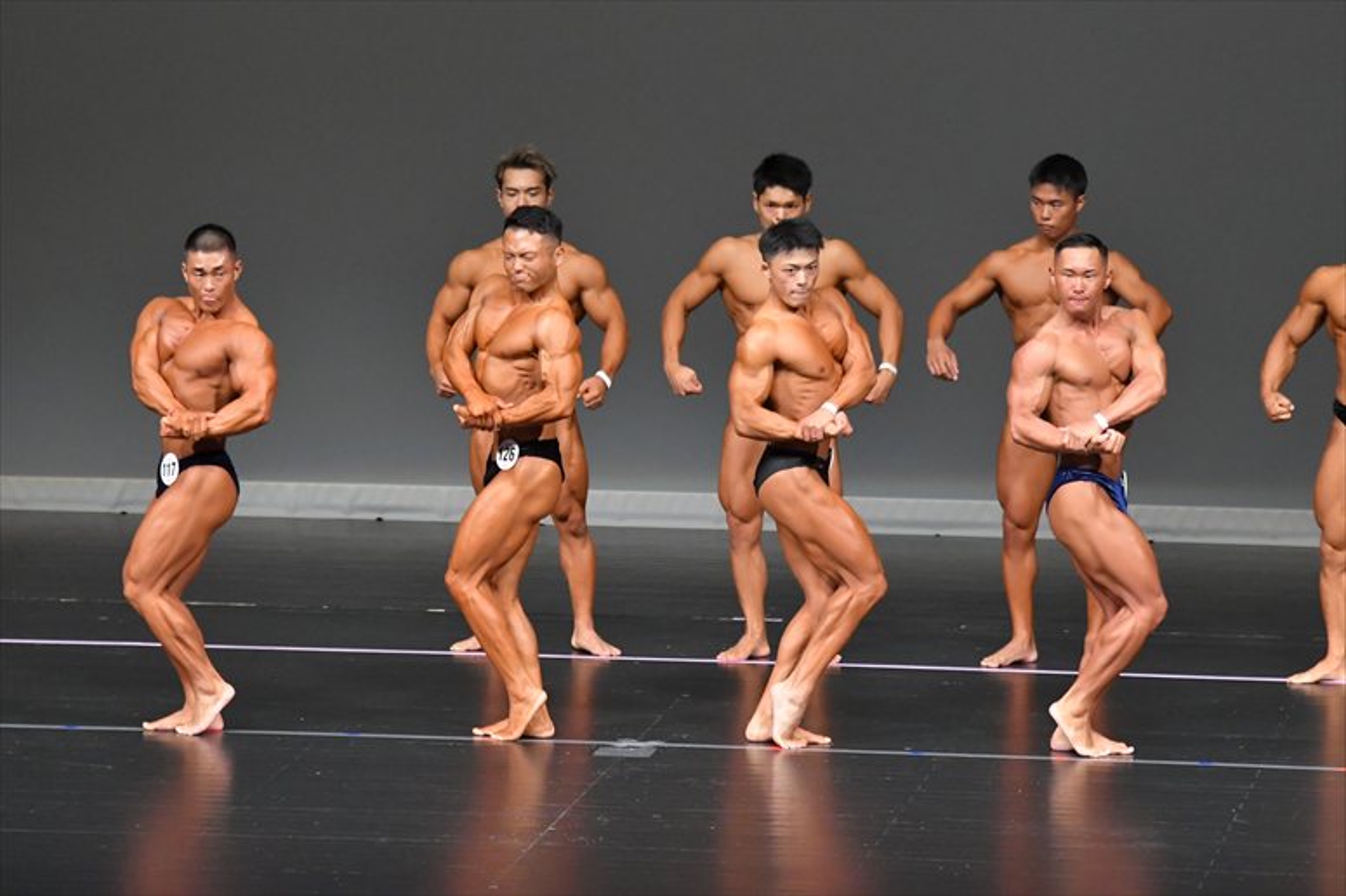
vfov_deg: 5.7
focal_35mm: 240
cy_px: 448
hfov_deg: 8.6
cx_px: 673
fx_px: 8969
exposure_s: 1/400
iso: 5000
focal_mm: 160
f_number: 5.6
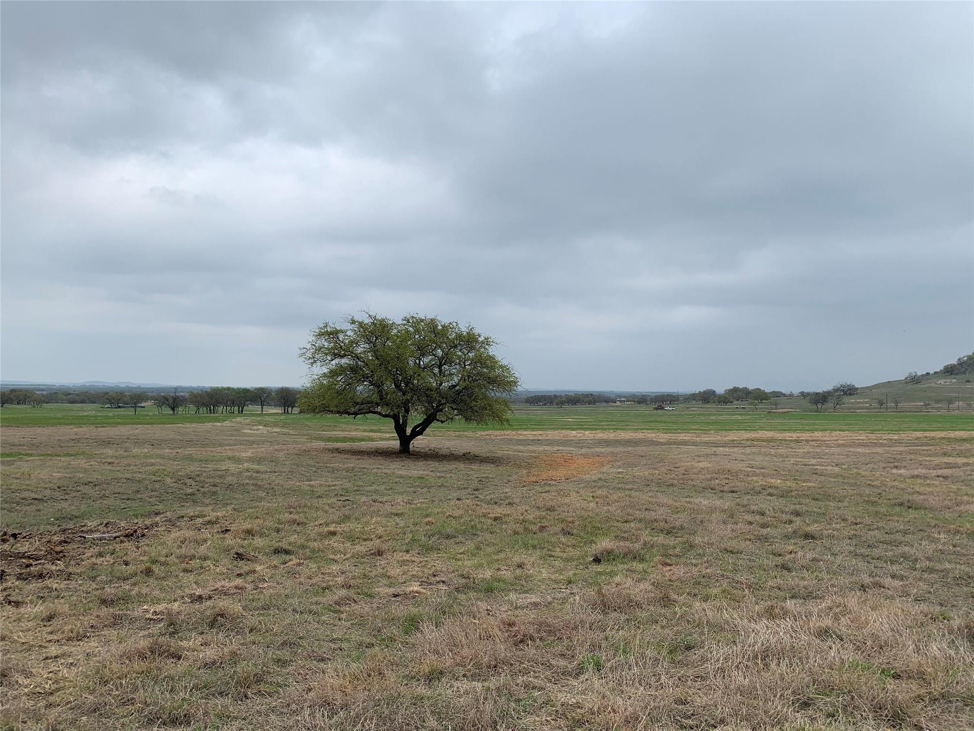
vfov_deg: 53.1
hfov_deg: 67.3
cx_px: 487
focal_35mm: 26
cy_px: 366
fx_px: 732
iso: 25
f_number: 1.8
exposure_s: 1/1812
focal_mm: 4.25
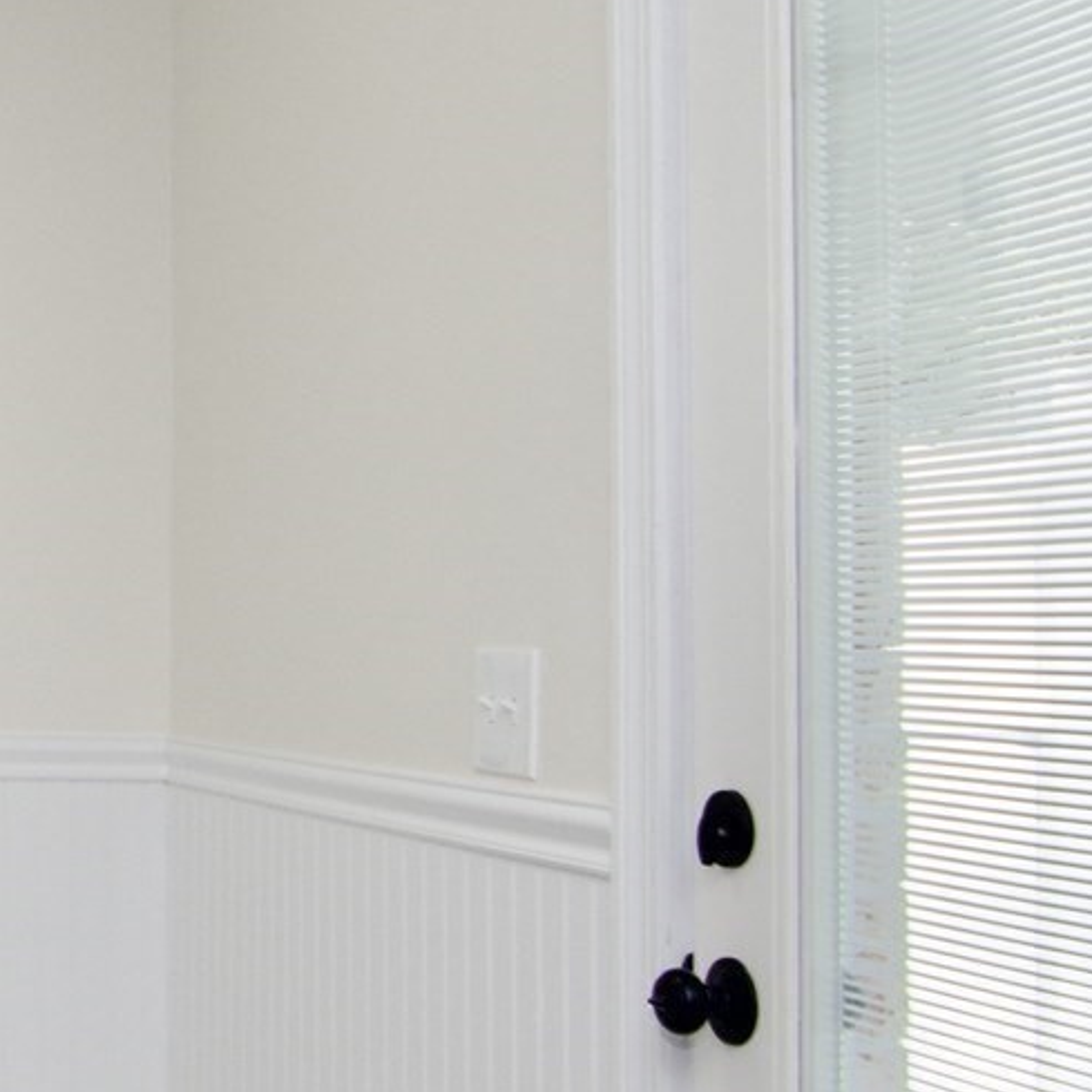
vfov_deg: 29.1
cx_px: -538
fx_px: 2098
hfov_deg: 23.5
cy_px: 624
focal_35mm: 59
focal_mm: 11
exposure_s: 1/200
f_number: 6.3
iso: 320
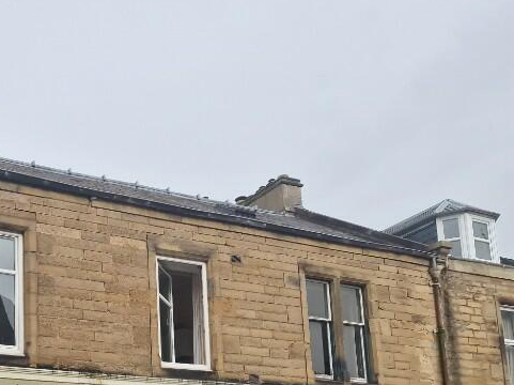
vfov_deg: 27.5
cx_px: 95
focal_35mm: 49
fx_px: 727
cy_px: 404
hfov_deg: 37.4
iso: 50
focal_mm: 6.4
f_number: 1.8
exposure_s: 1/578
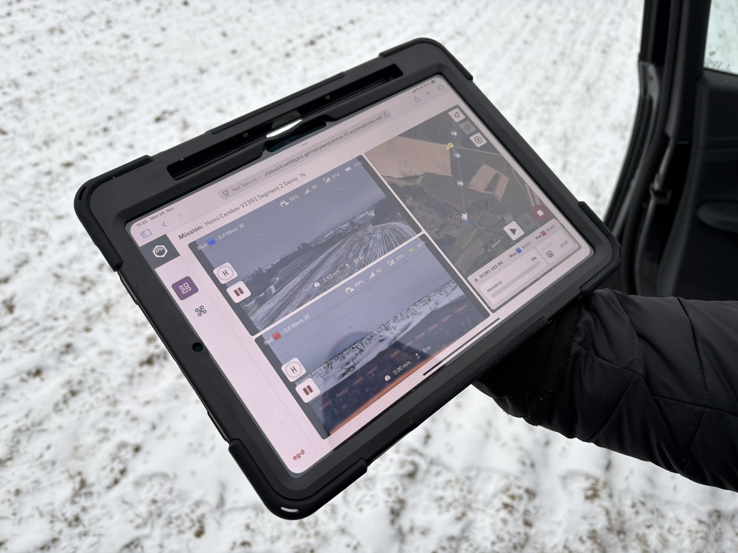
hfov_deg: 67.3
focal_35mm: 26
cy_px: 276
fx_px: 554
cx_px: 369
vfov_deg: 53.1
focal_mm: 5.96
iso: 40
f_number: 1.6
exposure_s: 1/227
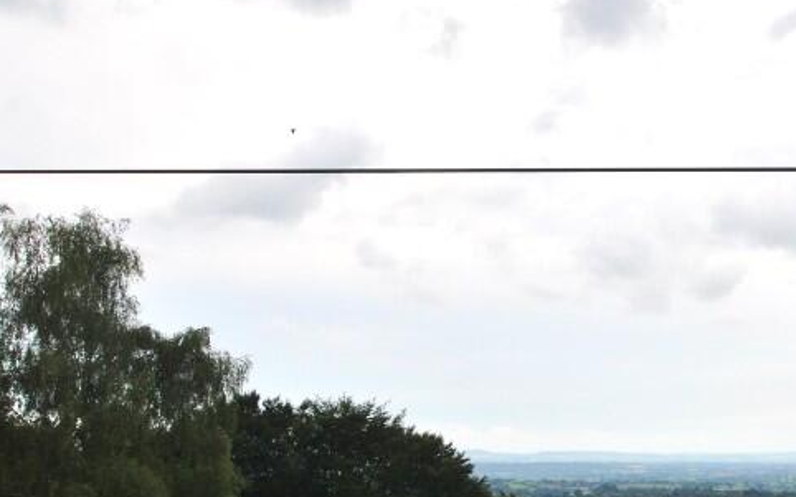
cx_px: 761
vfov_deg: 16.7
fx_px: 1692
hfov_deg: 25.4
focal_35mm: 78
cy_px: 334
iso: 200
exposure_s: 1/200
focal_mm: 24
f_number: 10
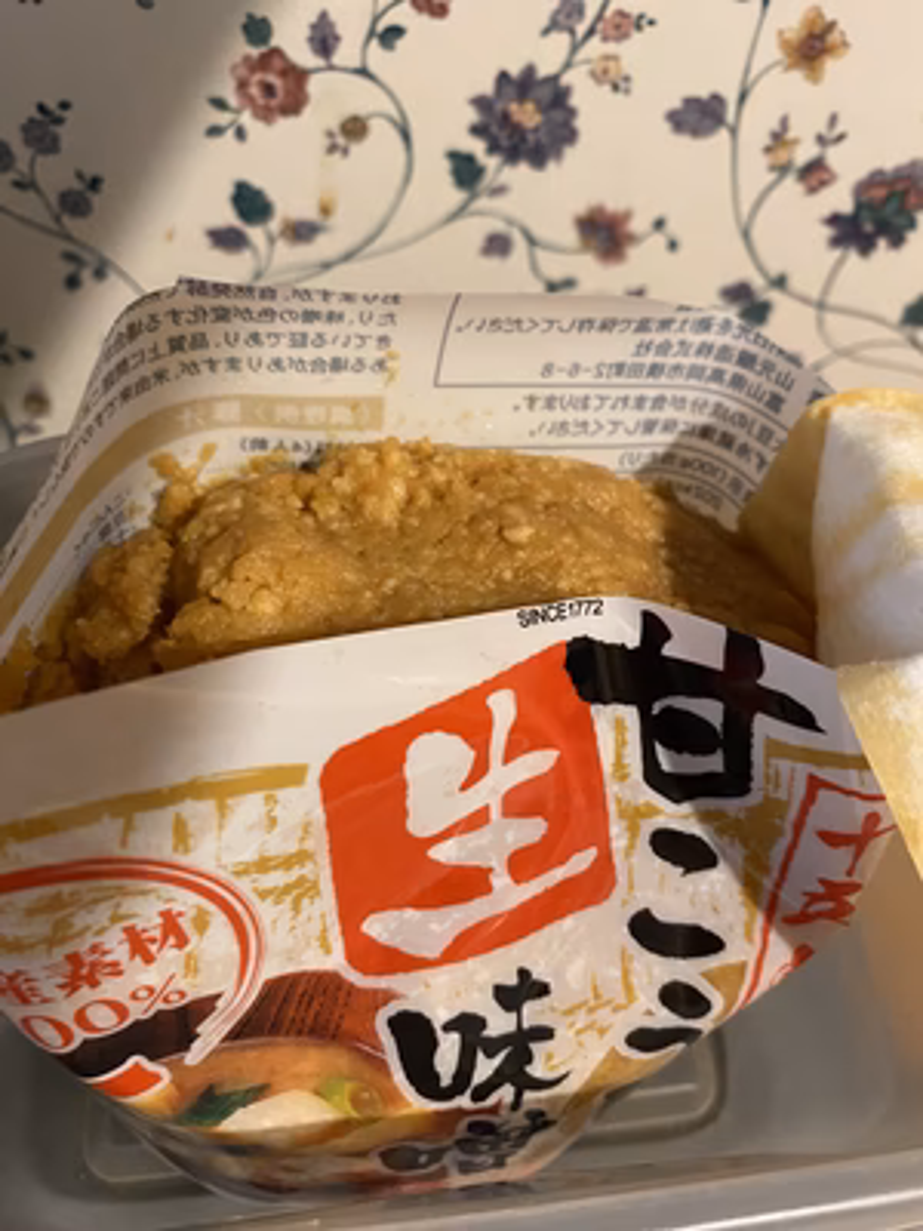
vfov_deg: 69.4
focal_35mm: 25
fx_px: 889
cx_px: 462
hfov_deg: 54.9
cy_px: 616
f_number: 1.8
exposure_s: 1/33
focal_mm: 4.25
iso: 320
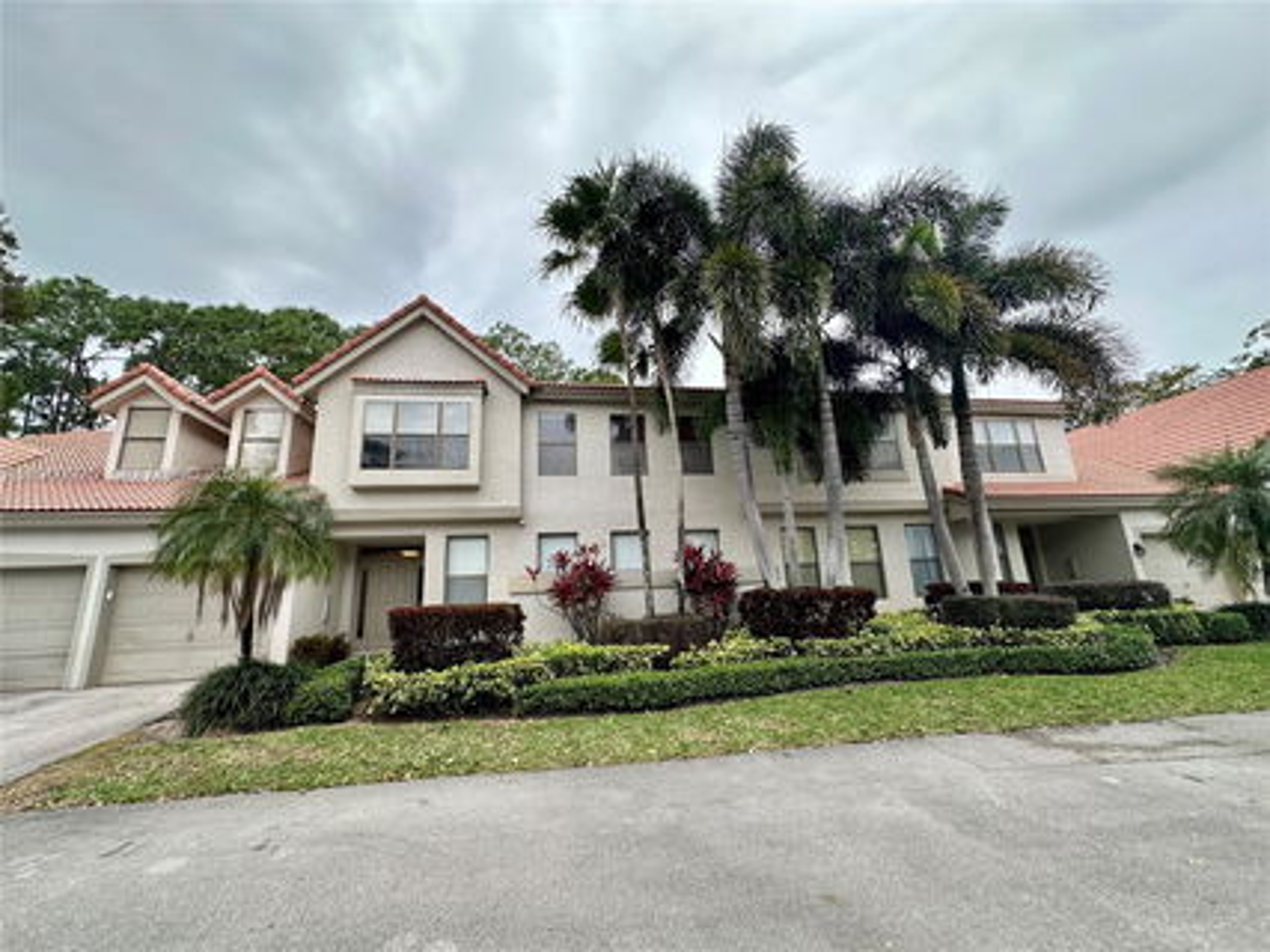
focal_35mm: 14
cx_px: 635
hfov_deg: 102.1
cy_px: 476
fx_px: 513
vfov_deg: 85.6
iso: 40
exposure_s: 1/381
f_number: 2.2
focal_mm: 2.22
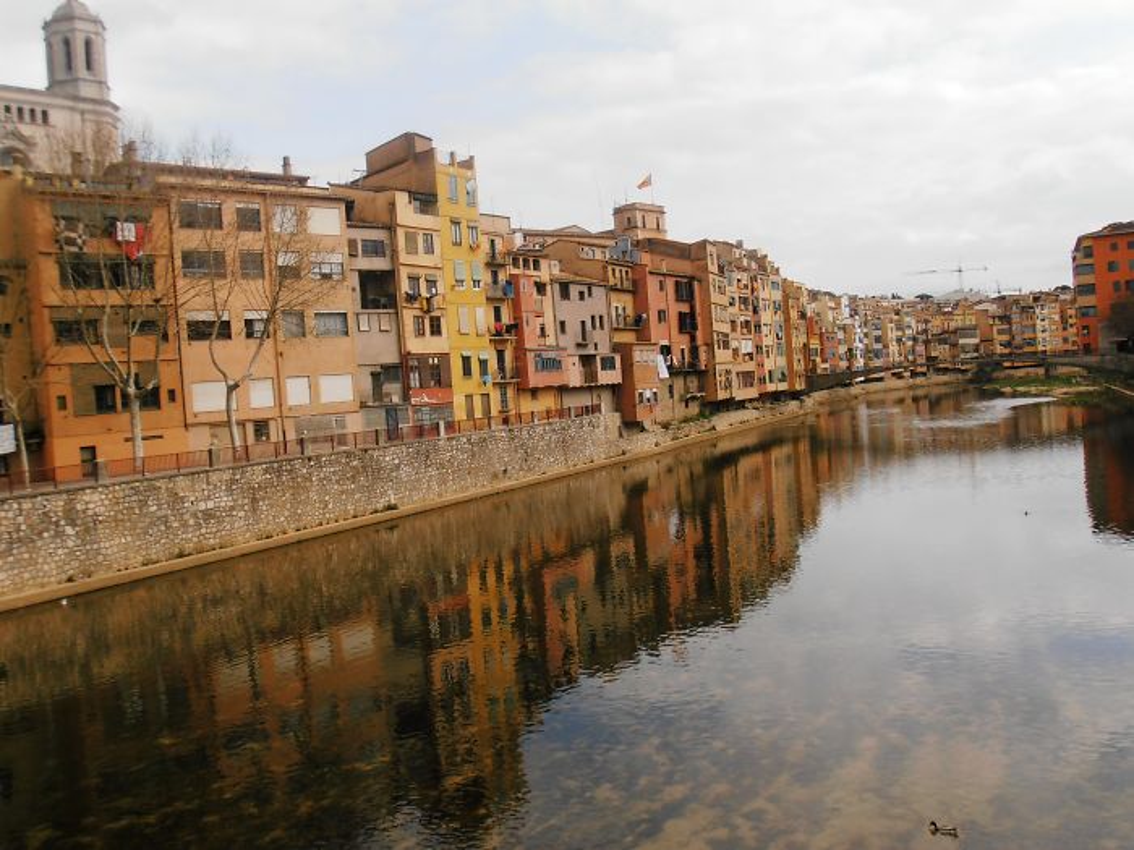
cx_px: 567
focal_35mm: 37
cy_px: 425
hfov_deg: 50.1
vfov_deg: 38.7
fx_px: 1212
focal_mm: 6.61
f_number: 3.9
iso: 80
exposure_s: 1/800
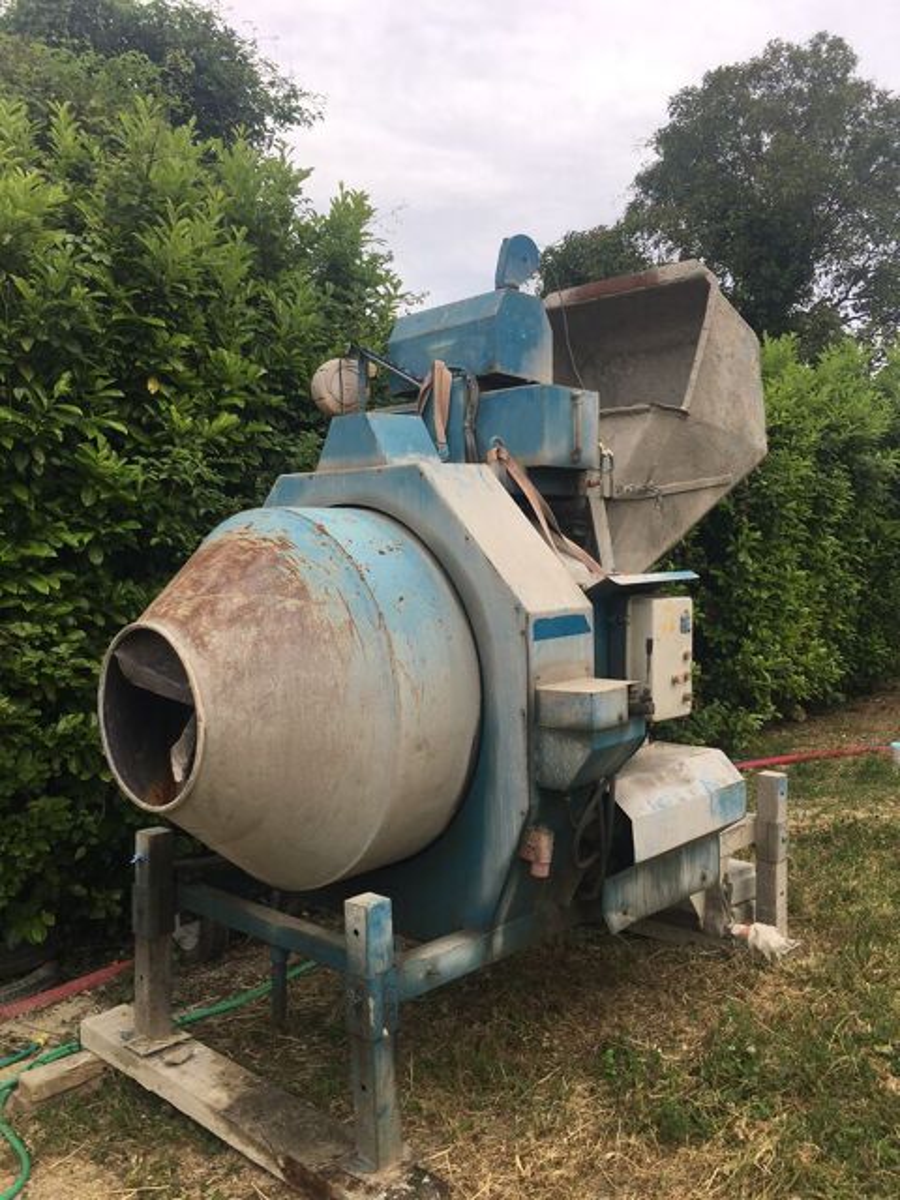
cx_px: 450
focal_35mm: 29
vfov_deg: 61.7
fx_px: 1005
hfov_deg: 48.2
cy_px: 600
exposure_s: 1/565
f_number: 2.2
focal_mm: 4.15
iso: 25
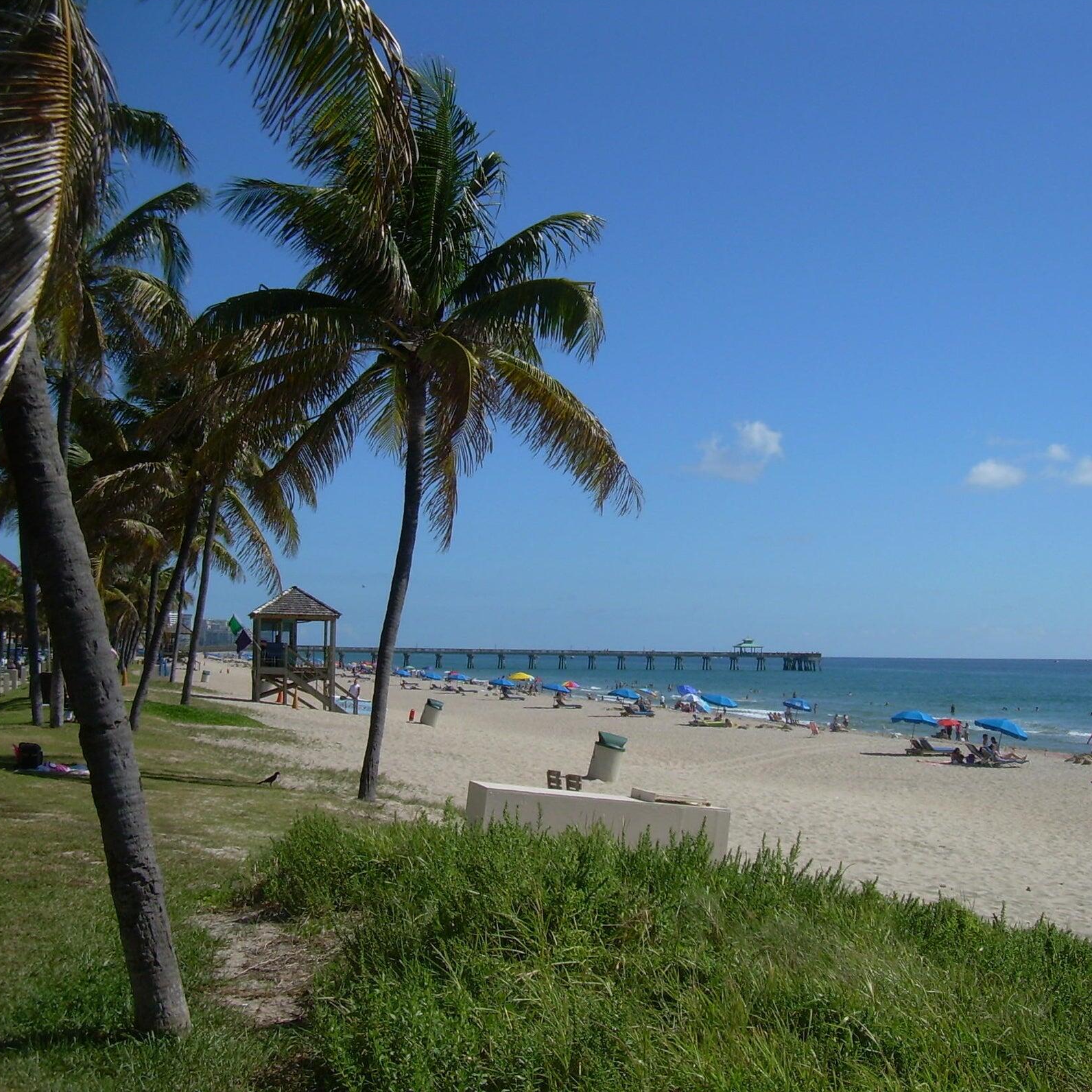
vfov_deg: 37.6
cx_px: 672
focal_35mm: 45
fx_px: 1606
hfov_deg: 37.4
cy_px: 544
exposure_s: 1/1414
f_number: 2.8
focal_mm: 6.3
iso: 50
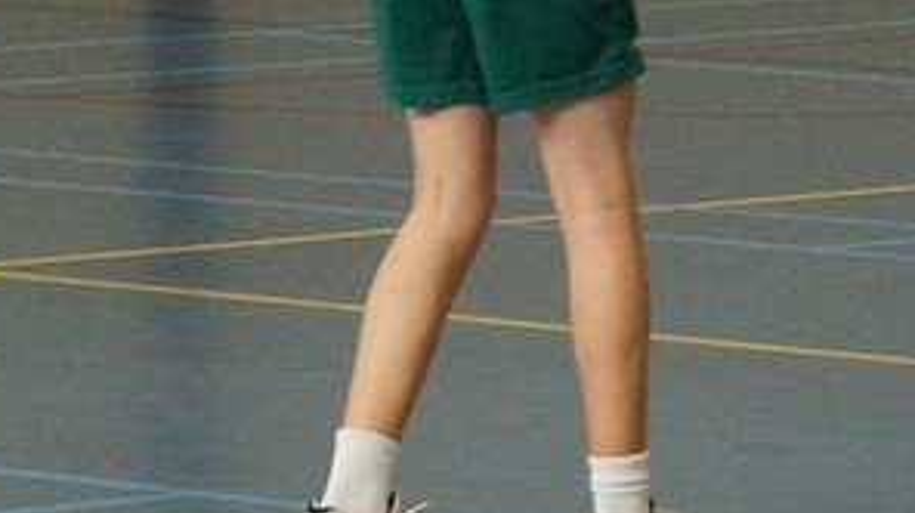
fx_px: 6595
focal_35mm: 272
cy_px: -87
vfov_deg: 4.4
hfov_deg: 7.9
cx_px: 550
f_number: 5.6
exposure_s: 1/250
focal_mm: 50
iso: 1250
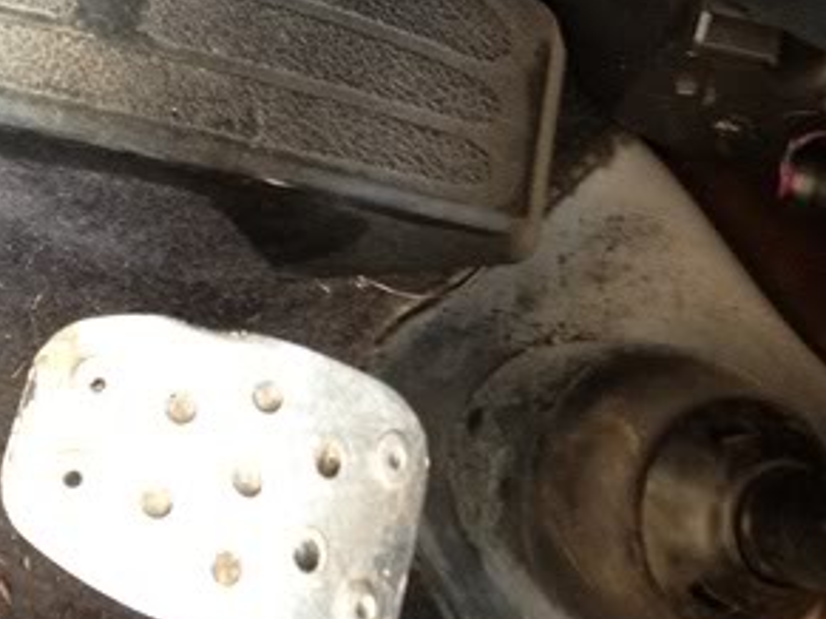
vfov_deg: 18.9
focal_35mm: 77
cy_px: 116
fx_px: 1837
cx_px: 125
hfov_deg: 24.8
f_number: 2.4
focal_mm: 4.3
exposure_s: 1/20
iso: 125
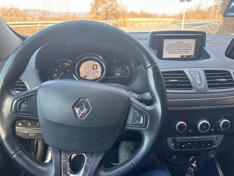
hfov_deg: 67.3
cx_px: 117
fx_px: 176
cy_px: 88
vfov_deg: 53.1
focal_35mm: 26
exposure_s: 1/115
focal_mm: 5.96
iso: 64
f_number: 1.6
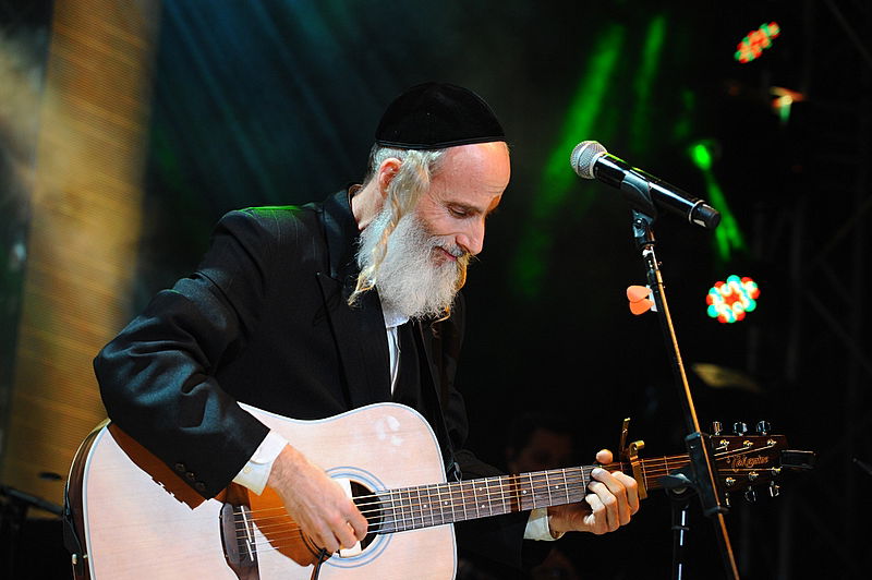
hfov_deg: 16.4
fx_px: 3025
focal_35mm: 125
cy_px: 290
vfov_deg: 10.9
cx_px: 436
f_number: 5.6
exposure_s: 1/200
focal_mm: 125
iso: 1600
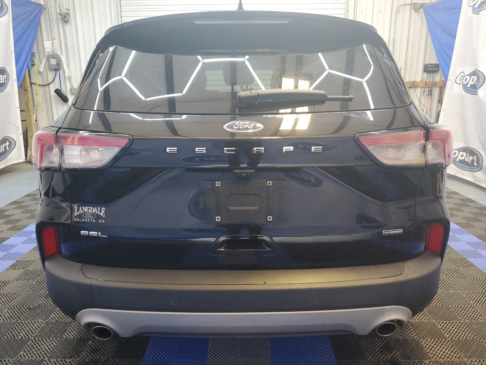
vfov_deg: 53.1
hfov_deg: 67.3
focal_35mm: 26
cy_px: 182
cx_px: 243
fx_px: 365
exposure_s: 1/60.2
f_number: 1.5
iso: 119
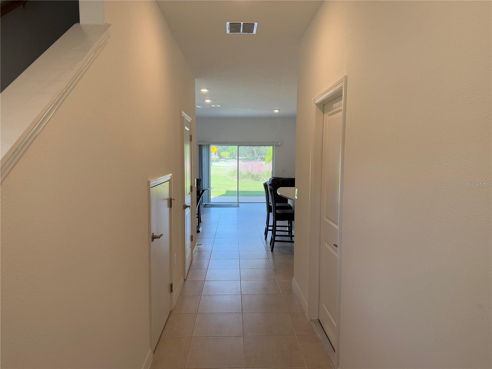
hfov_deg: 71.6
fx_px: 341
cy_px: 184
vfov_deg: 56.8
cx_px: 246
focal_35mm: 24
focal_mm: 6.76
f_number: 1.78
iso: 125
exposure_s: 1/239
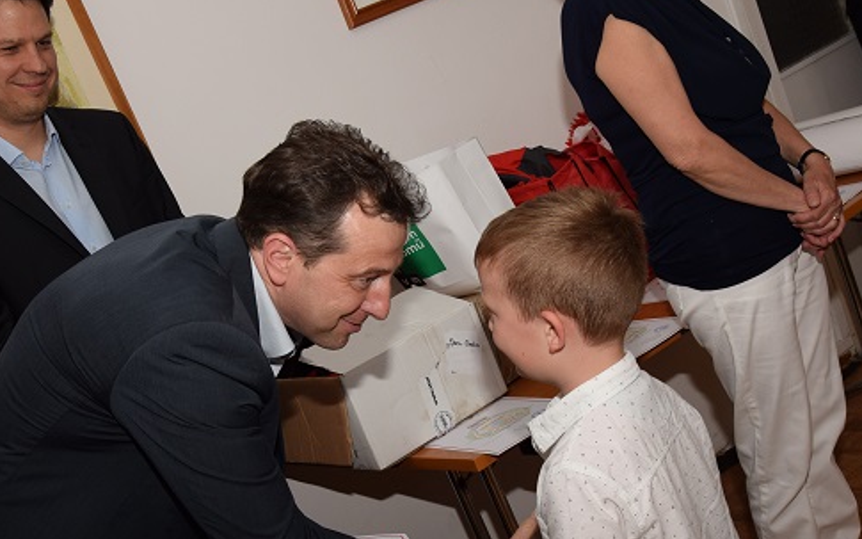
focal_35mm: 53
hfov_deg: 38.1
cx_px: 386
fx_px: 1245
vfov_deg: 24.2
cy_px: 398
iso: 400
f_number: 8
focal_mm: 24
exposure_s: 1/60
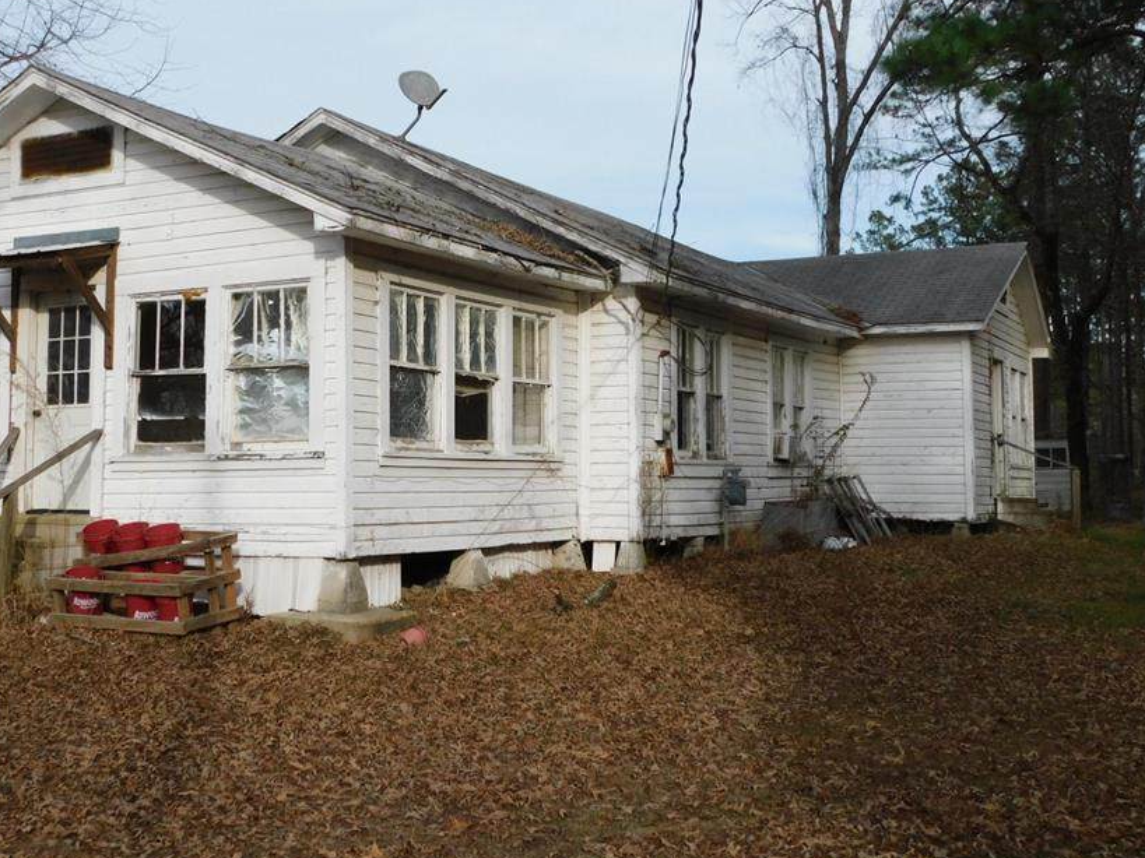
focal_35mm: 45
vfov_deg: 32.2
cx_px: 456
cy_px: 386
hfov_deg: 41.9
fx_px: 1488
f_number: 3.5
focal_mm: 6.3
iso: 125
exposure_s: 1/800
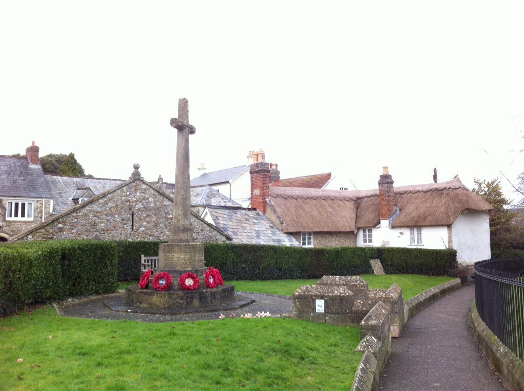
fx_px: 529
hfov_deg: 52.7
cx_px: 262
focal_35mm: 35
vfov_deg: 40.6
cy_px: 196
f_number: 2.8
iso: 80
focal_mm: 3.85
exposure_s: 1/30
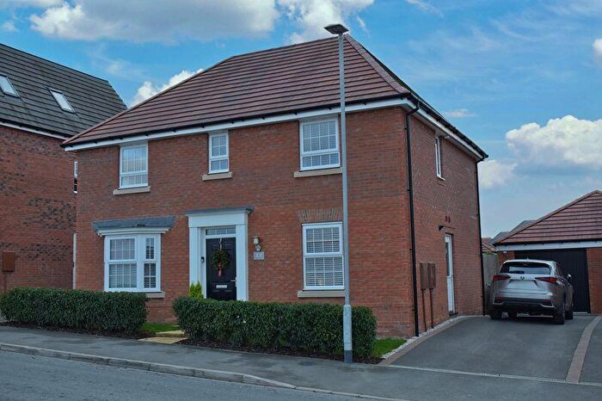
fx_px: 652
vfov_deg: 34.2
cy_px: 200
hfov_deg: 49.6
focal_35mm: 39
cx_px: 301
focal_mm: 26
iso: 320
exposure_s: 1/250
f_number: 5.6
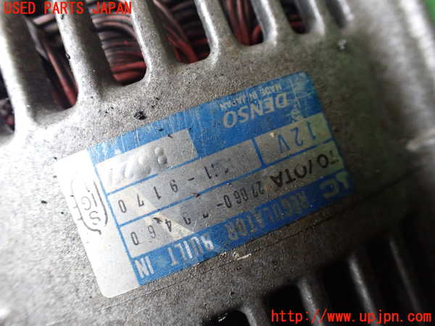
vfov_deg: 46.8
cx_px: 218
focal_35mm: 30
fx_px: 377
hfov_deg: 60.0
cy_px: 163
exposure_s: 1/125
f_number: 2.3
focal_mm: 5.4
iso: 640
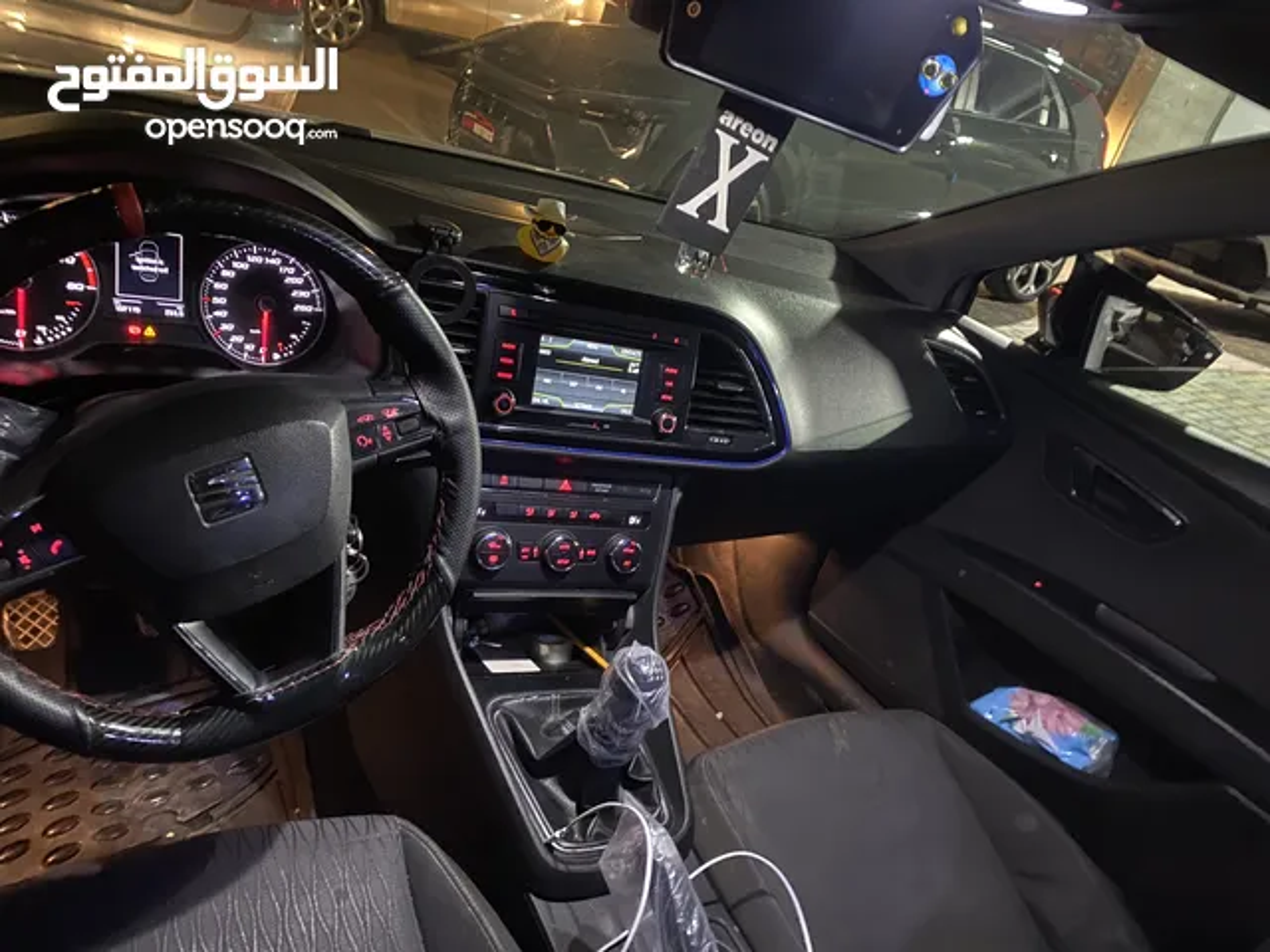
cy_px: 476
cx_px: 635
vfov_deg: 53.1
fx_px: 954
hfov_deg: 67.3
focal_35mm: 26
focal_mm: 4.25
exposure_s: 1/17
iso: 1000
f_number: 1.8
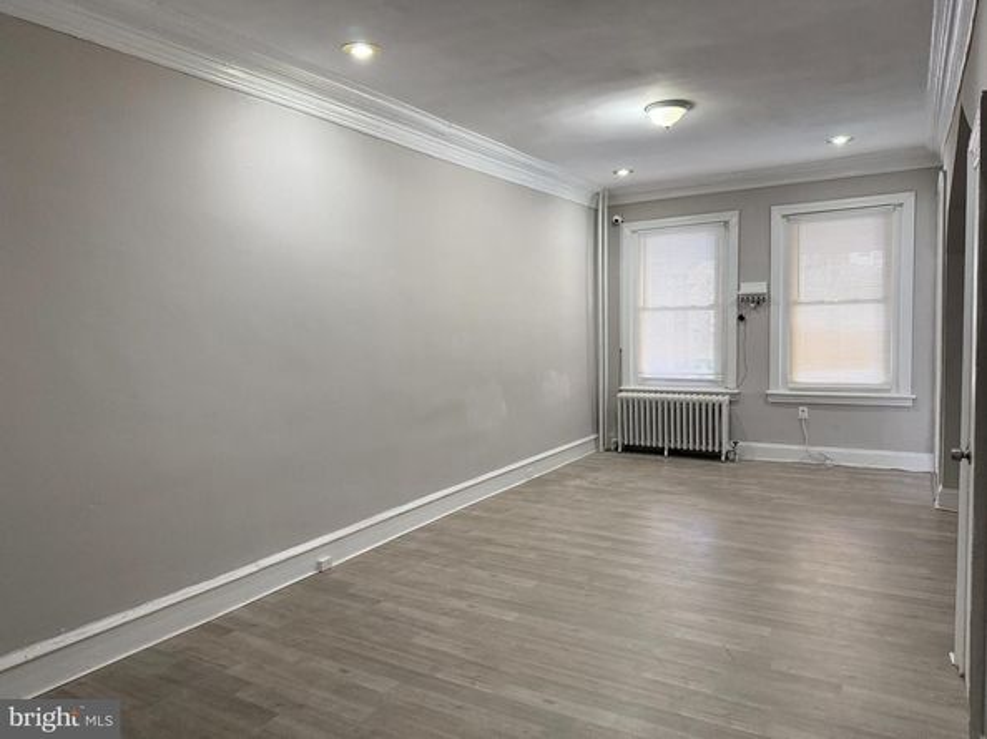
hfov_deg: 71.6
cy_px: 370
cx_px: 494
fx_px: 684
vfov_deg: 56.8
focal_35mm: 24
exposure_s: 1/120
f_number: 1.78
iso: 320
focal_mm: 6.76
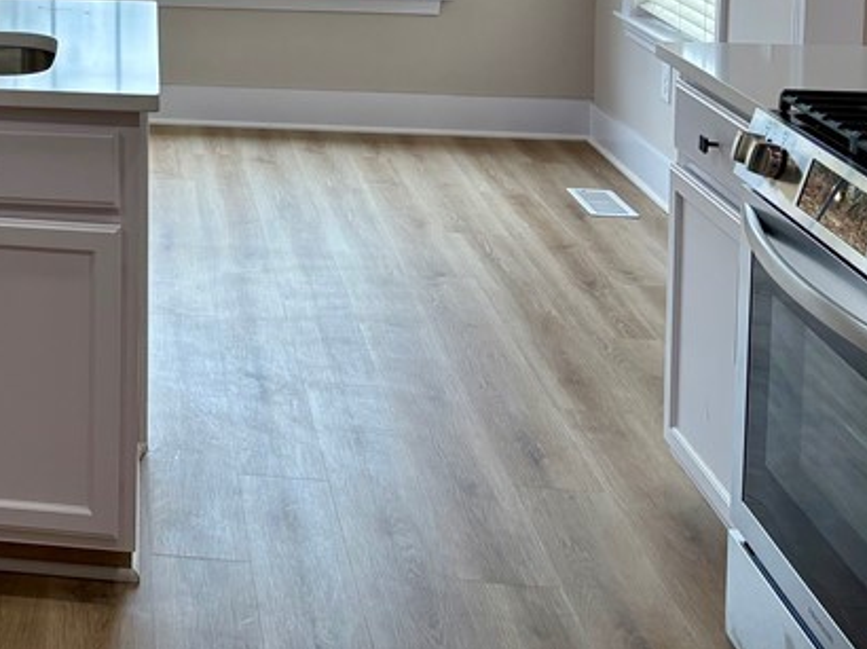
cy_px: -150
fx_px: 1627
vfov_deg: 20.9
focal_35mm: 65
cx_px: -148
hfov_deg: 26.8
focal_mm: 5.96
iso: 40
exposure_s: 1/120
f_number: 1.6
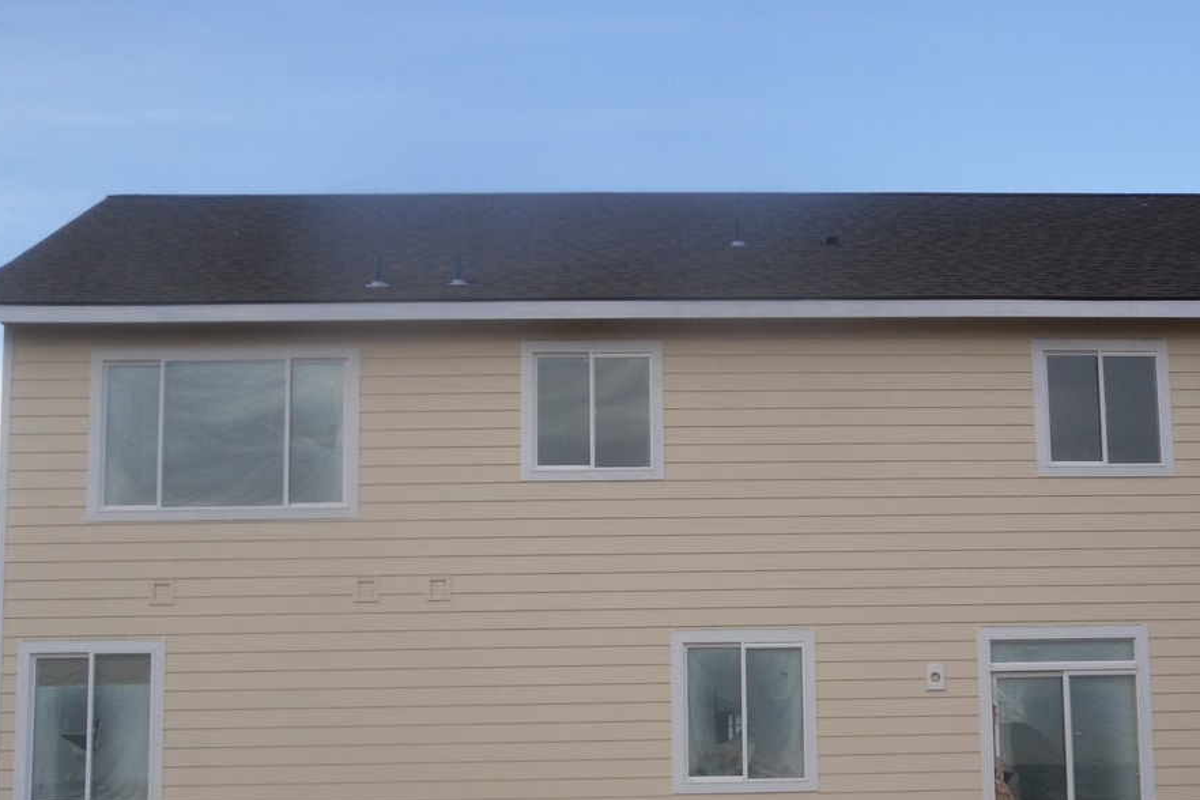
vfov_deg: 24.3
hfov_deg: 36.1
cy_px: 626
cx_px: 737
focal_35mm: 55
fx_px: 1833
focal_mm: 6.3
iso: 80
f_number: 3.5
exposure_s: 1/122
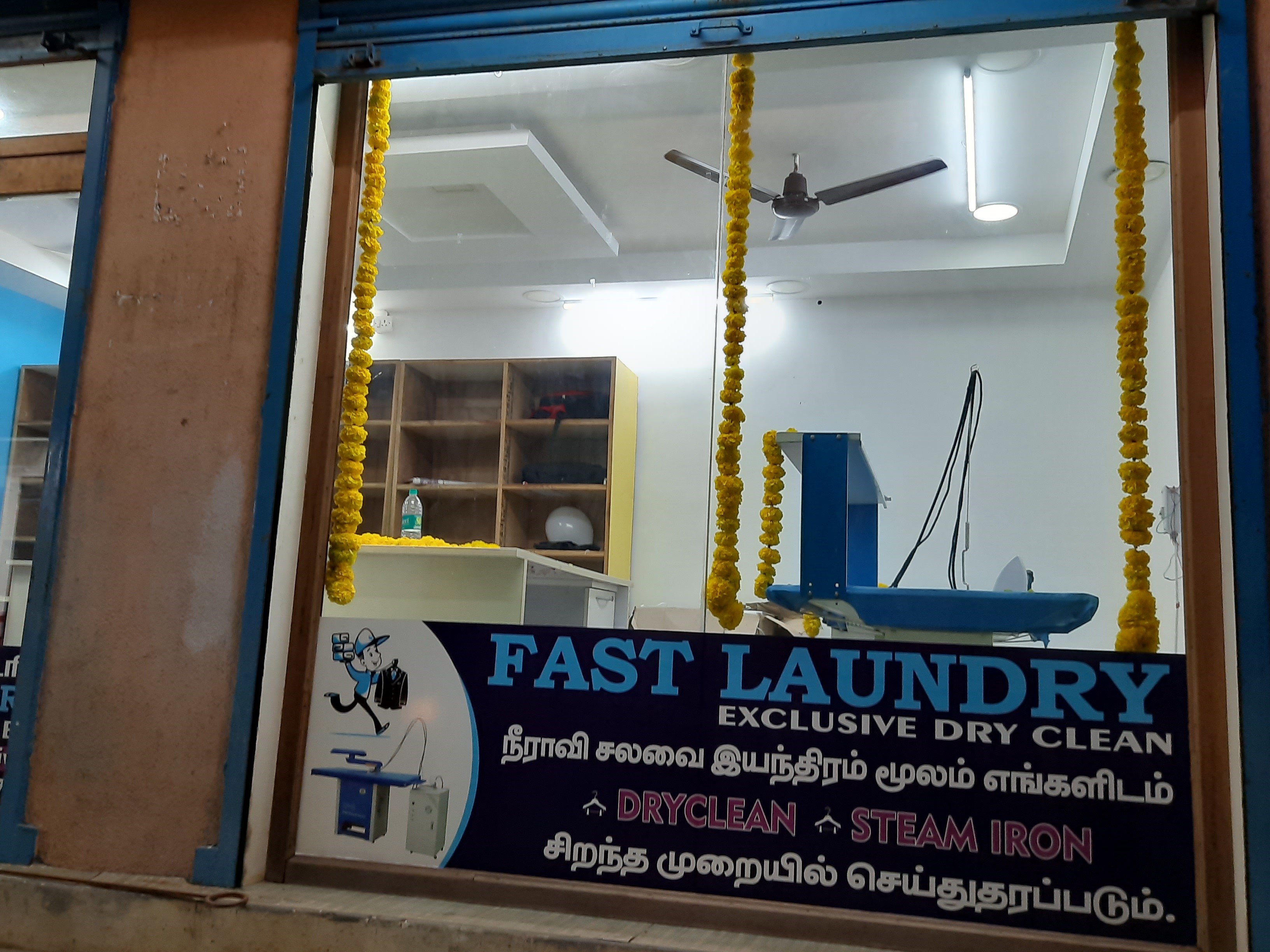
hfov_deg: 69.4
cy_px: 476
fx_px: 917
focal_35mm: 25
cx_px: 635
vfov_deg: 54.9
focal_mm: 4.6
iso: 100
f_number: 2
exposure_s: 1/50
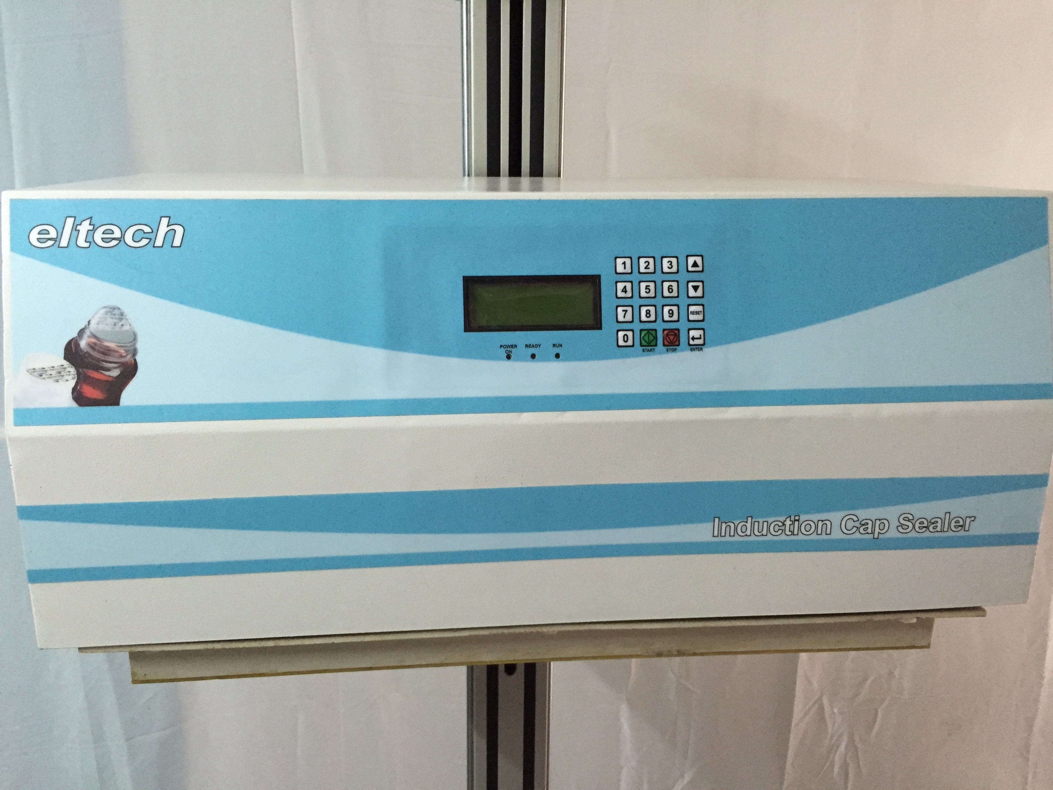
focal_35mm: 29
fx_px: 882
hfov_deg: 61.7
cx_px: 526
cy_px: 395
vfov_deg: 48.2
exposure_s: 1/25
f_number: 2.2
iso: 250
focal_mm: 4.15
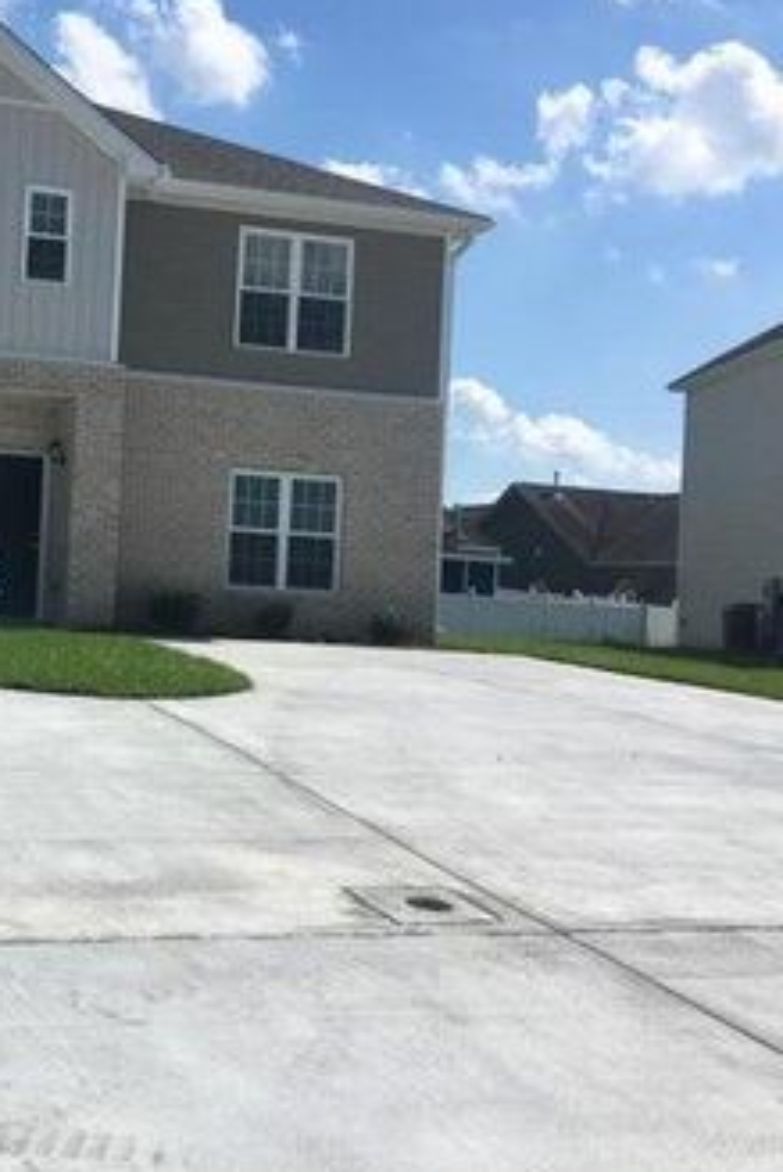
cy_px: 573
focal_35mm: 46
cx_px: 75
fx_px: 1499
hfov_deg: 28.1
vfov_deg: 42.7
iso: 25
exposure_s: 1/2404
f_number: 2.2
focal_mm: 4.15
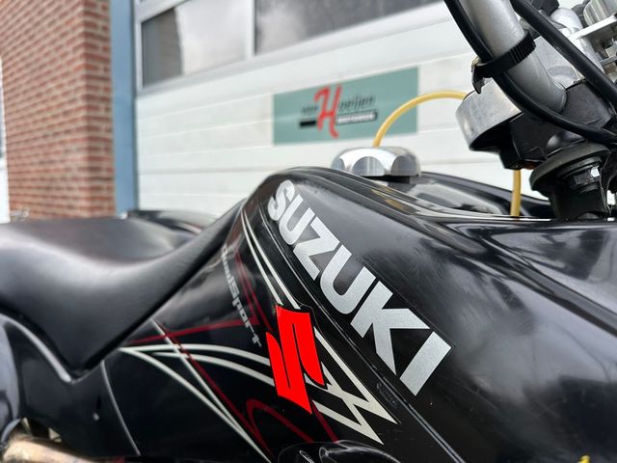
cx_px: 308
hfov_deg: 71.6
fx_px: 428
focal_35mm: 24
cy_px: 232
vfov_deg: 56.8
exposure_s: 1/256
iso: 80
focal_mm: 6.86
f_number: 1.78
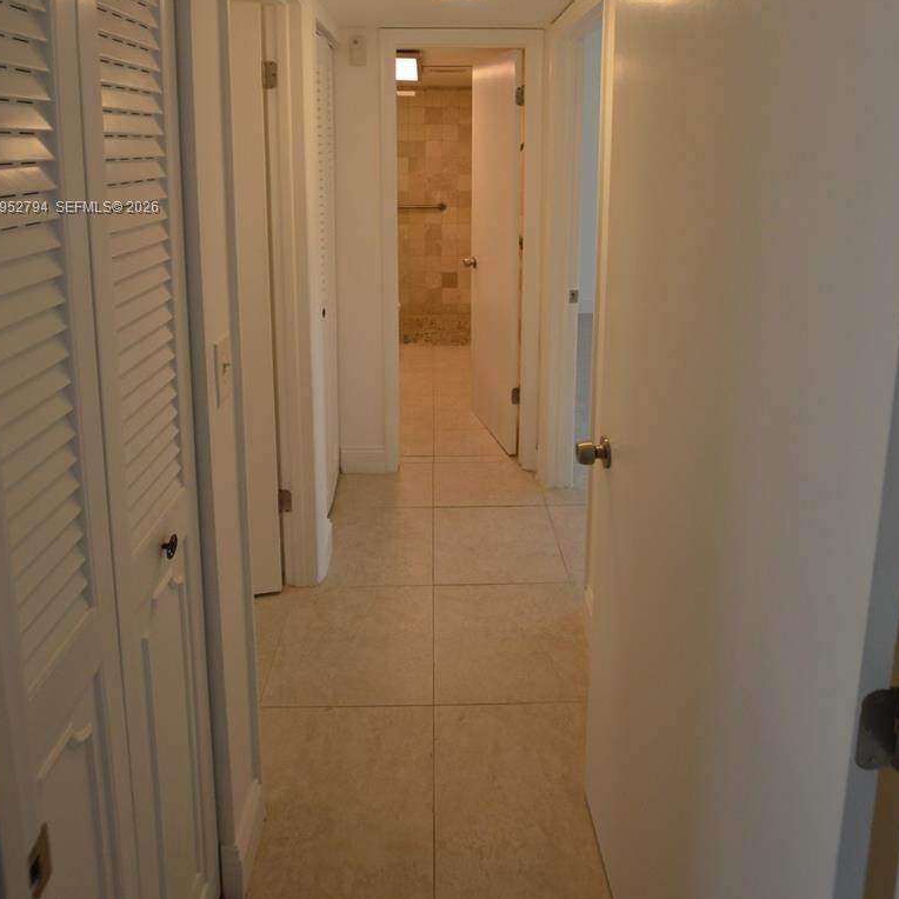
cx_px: 439
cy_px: 208
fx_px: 588
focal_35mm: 20
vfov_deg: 69.1
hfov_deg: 74.8
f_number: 5
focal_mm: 10
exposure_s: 1/100
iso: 400
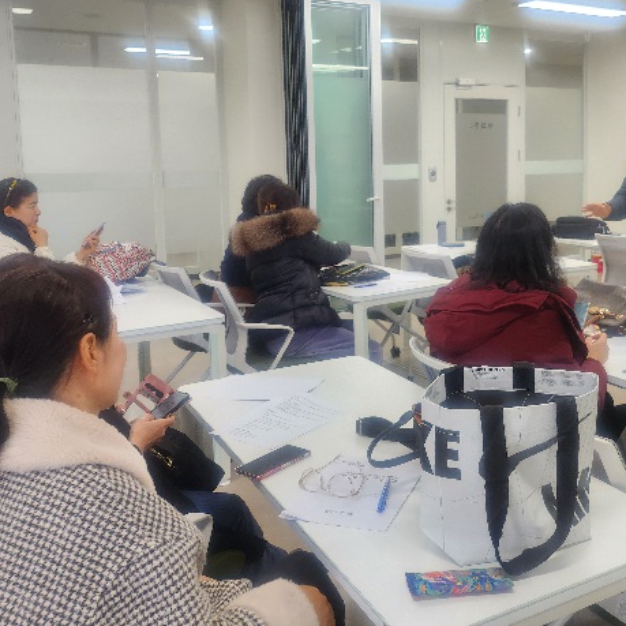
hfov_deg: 44.3
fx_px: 757
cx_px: 415
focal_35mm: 37
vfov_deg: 44.5
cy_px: 228
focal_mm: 5
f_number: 1.8
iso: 160
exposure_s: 1/120
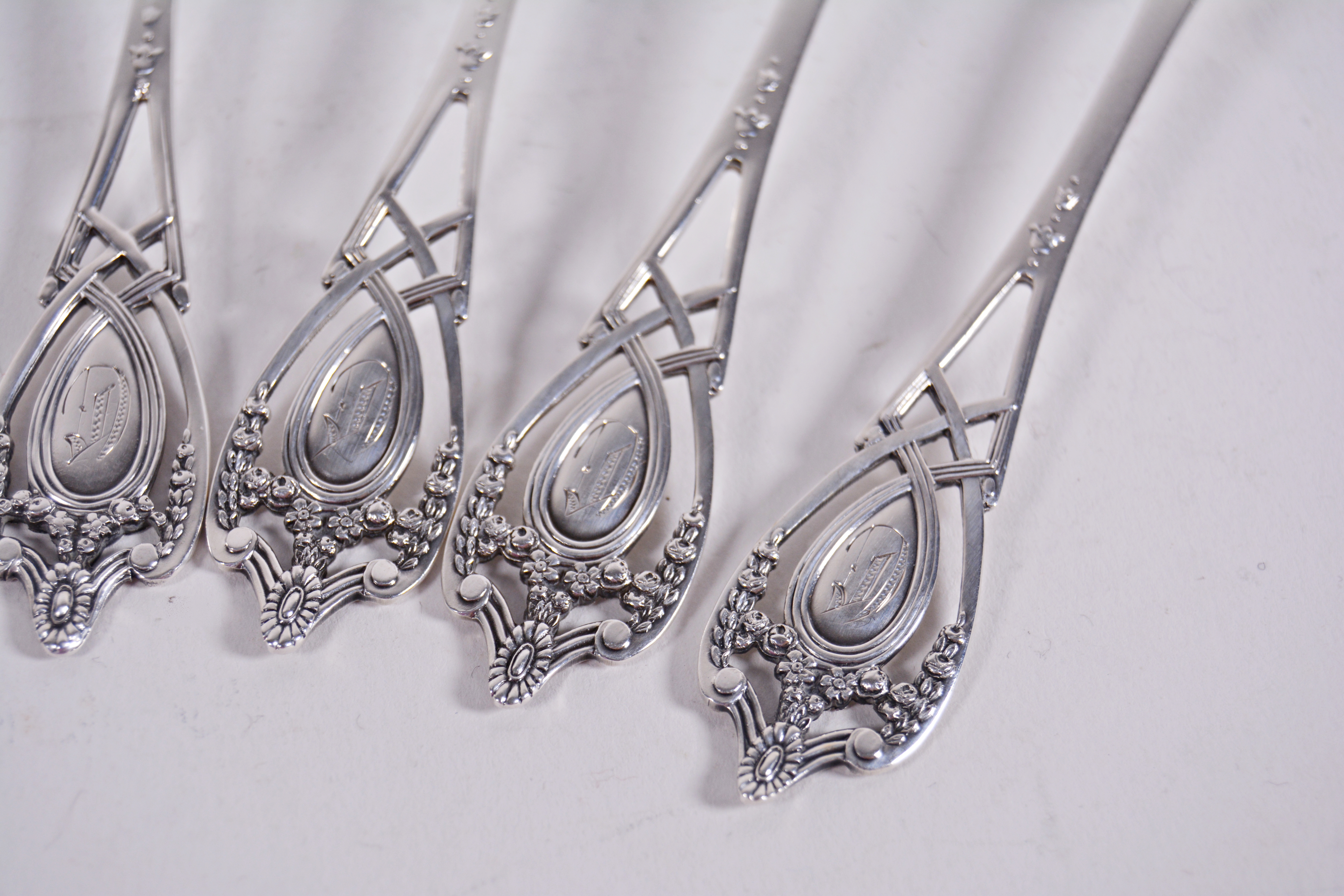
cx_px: 672
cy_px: 448
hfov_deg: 24.6
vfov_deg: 16.6
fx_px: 3080
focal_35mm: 82
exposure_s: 1/160
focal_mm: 55
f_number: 6.3
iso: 200
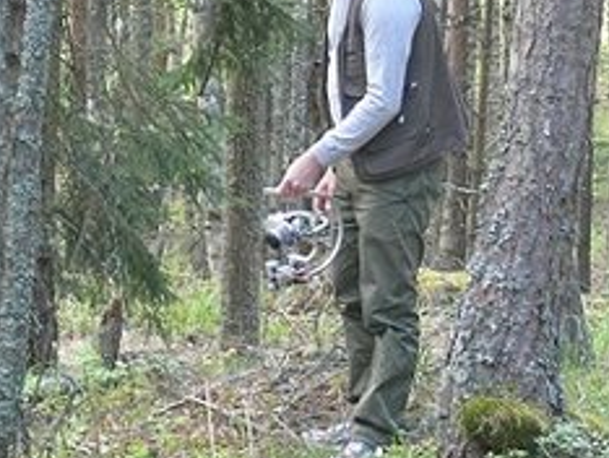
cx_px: 289
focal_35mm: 261
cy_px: 99
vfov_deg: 5.7
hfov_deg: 7.6
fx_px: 4596
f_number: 3.2
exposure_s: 1/30
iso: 125
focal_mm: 20.3
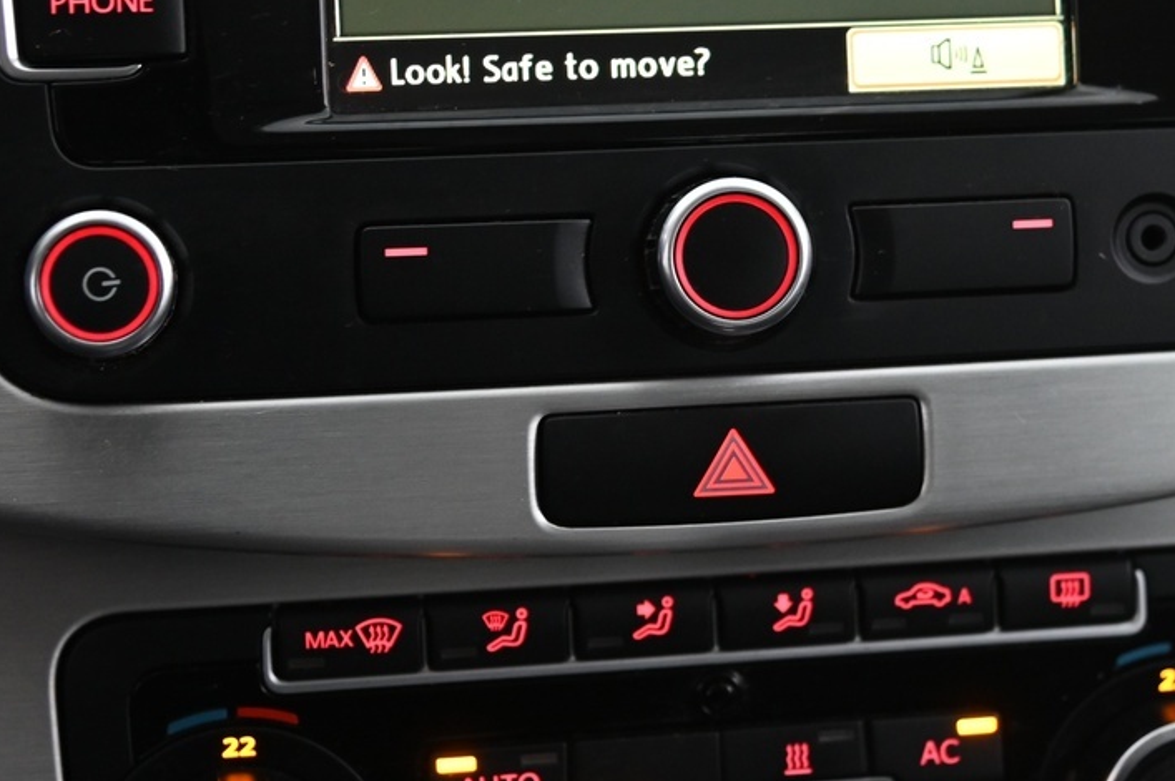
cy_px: 322
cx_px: 676
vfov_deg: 13.5
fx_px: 3293
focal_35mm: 101
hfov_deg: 20.2
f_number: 4
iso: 2000
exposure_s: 1/15
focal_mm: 44
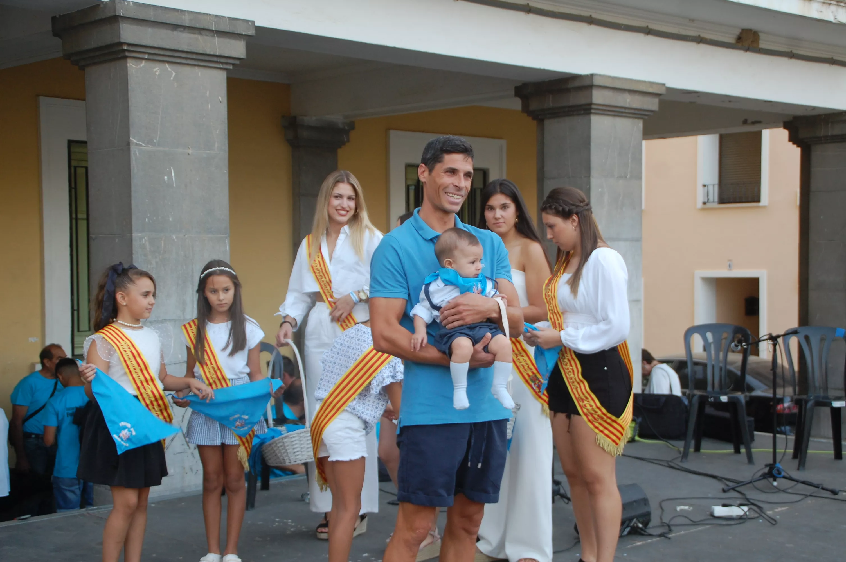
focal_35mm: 52
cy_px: 281
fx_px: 1233
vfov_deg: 25.7
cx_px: 423
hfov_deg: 37.9
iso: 400
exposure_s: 1/100
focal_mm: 35
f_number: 5
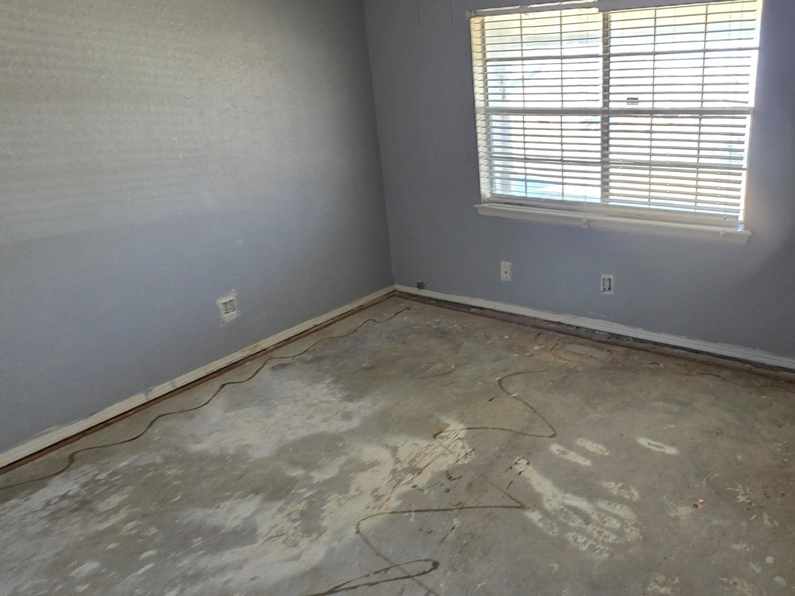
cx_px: 569
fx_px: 459
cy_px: 242
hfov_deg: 77.3
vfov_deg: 65.4
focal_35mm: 20
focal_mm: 2.2
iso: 250
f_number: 1.9
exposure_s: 1/60
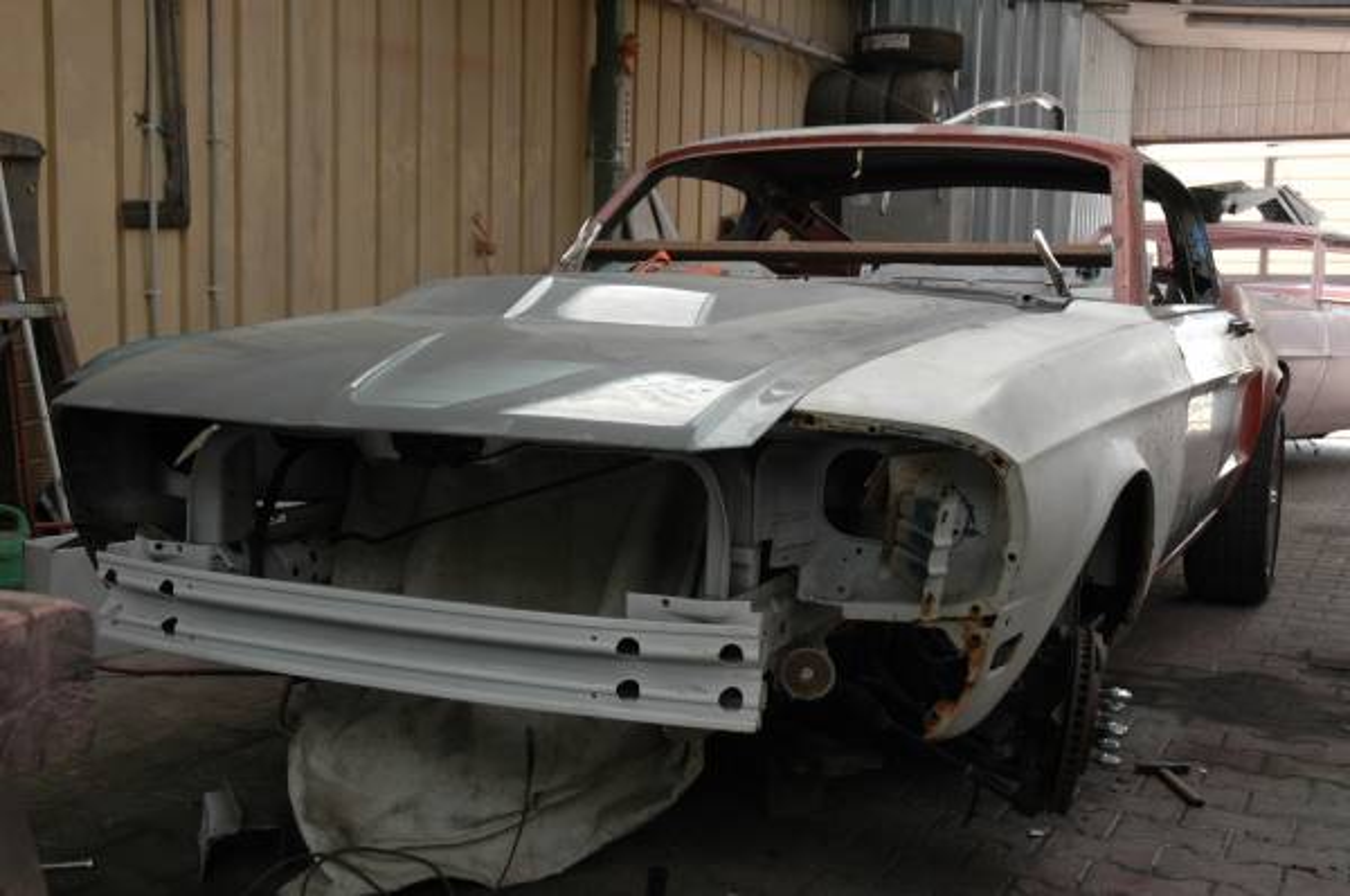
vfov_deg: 30.7
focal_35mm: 44
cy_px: 448
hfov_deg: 45.0
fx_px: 1629
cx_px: 675
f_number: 5
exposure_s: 1/100
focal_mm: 29
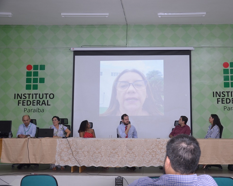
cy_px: 93
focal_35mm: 43
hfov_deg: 43.1
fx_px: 294
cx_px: 138
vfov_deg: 35.2
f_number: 4
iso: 450
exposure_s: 1/30
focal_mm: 25
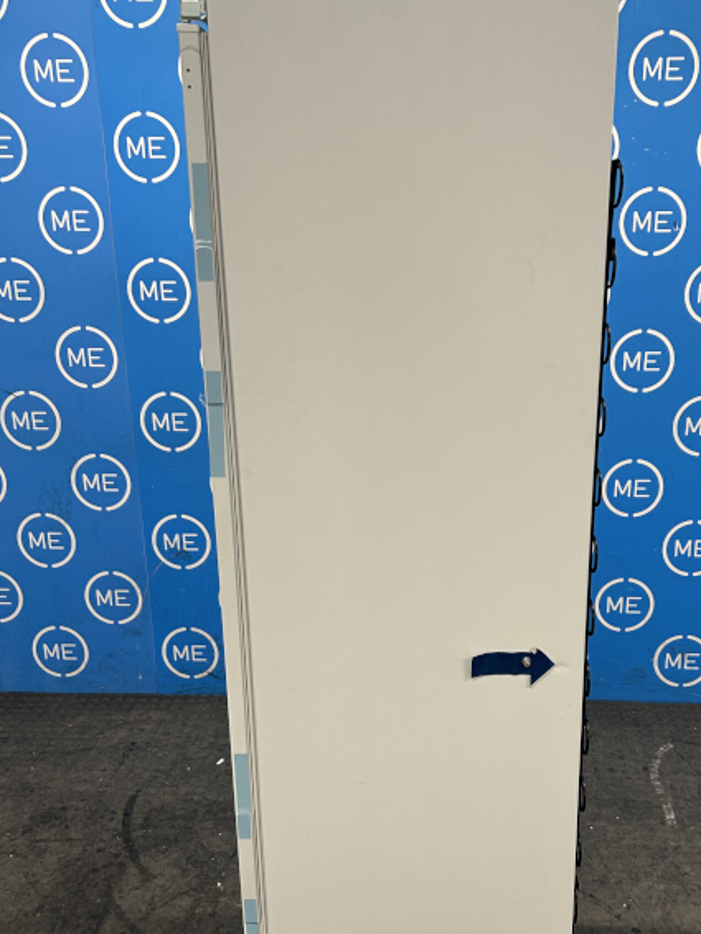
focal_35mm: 37
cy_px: 548
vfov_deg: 49.9
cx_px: 433
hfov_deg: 38.5
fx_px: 998
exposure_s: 1/100
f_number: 1.5
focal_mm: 5.7
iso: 100
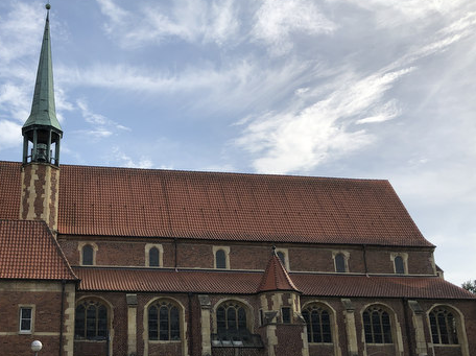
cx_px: 149
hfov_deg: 43.1
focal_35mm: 43
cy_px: 216
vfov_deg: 33.4
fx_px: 591
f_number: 1.8
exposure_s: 1/3205
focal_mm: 3.99
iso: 25
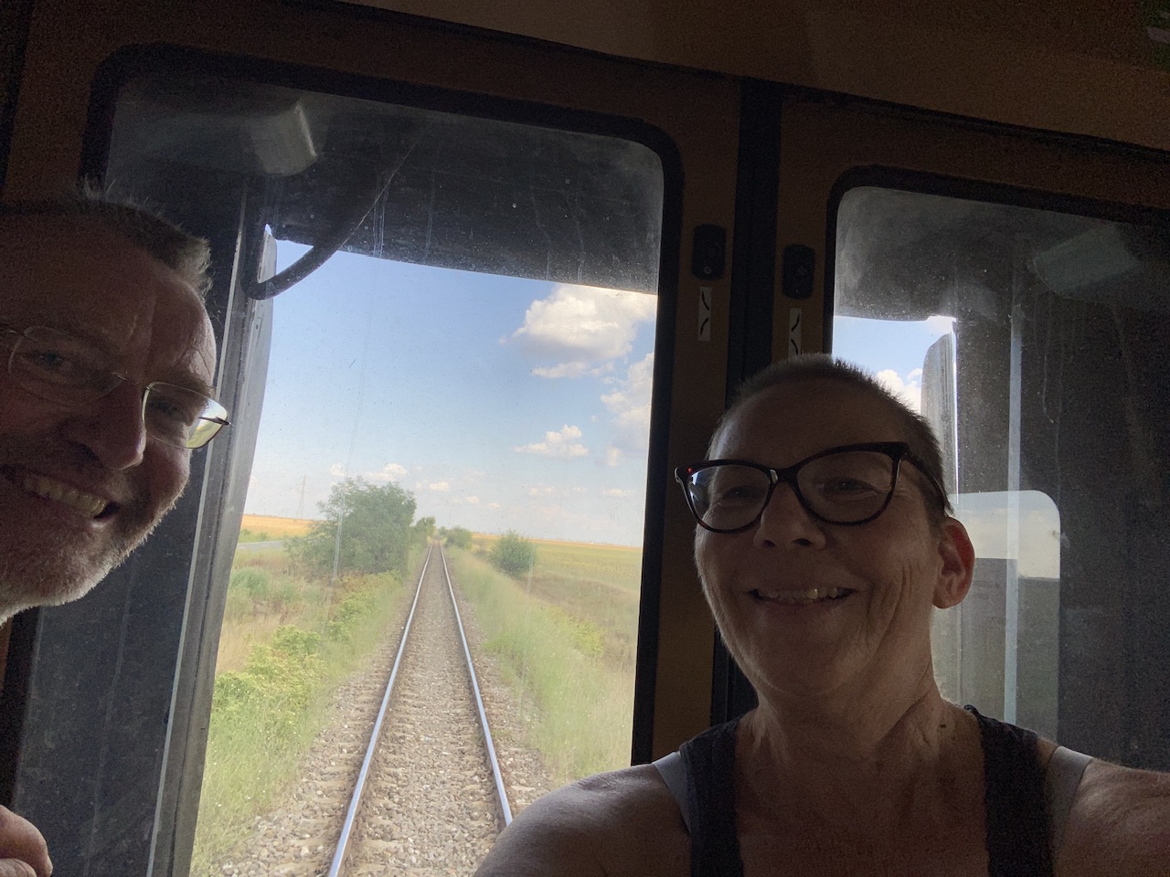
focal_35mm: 23
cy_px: 438
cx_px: 585
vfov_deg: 58.9
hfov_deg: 73.9
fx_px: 777
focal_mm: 2.71
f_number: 2.2
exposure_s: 1/643
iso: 25
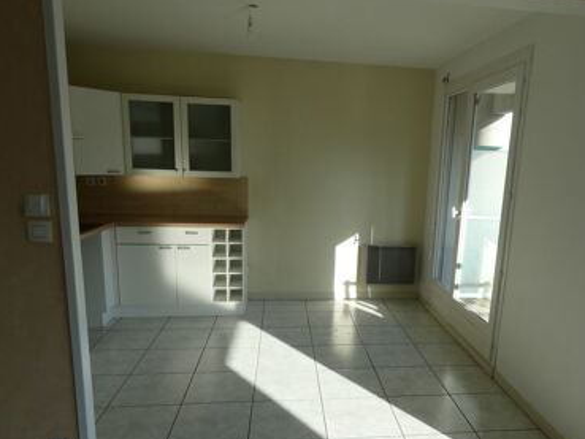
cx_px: 350
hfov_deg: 66.7
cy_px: 254
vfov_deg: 52.9
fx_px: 440
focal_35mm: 26
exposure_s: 1/320
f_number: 2.8
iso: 80
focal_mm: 3.6
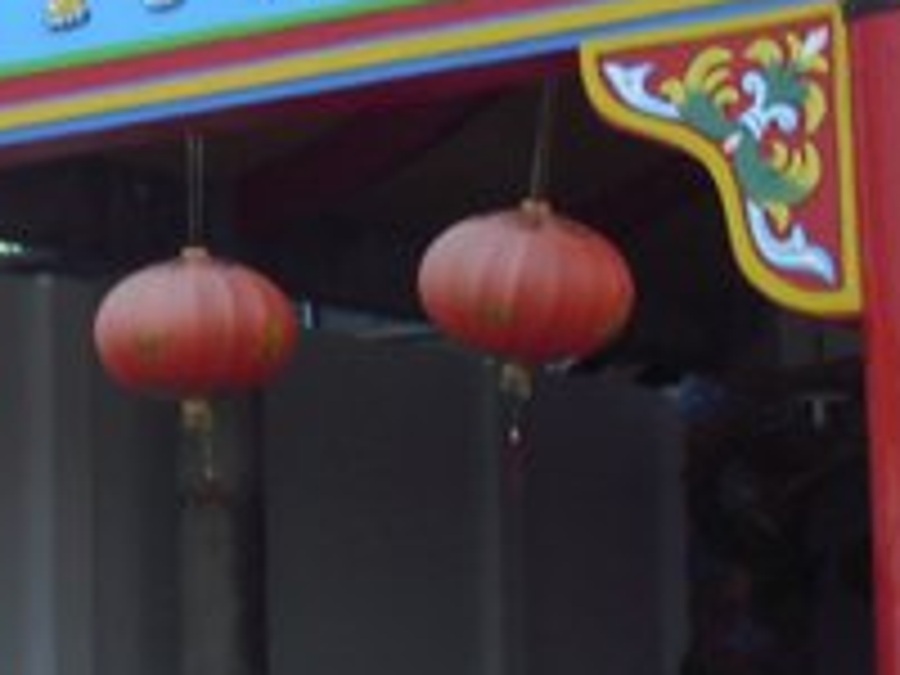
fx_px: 3952
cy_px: 274
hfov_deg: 12.9
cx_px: 104
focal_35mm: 152
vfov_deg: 9.8
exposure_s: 1/125
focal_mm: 6.2
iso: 100
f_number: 8
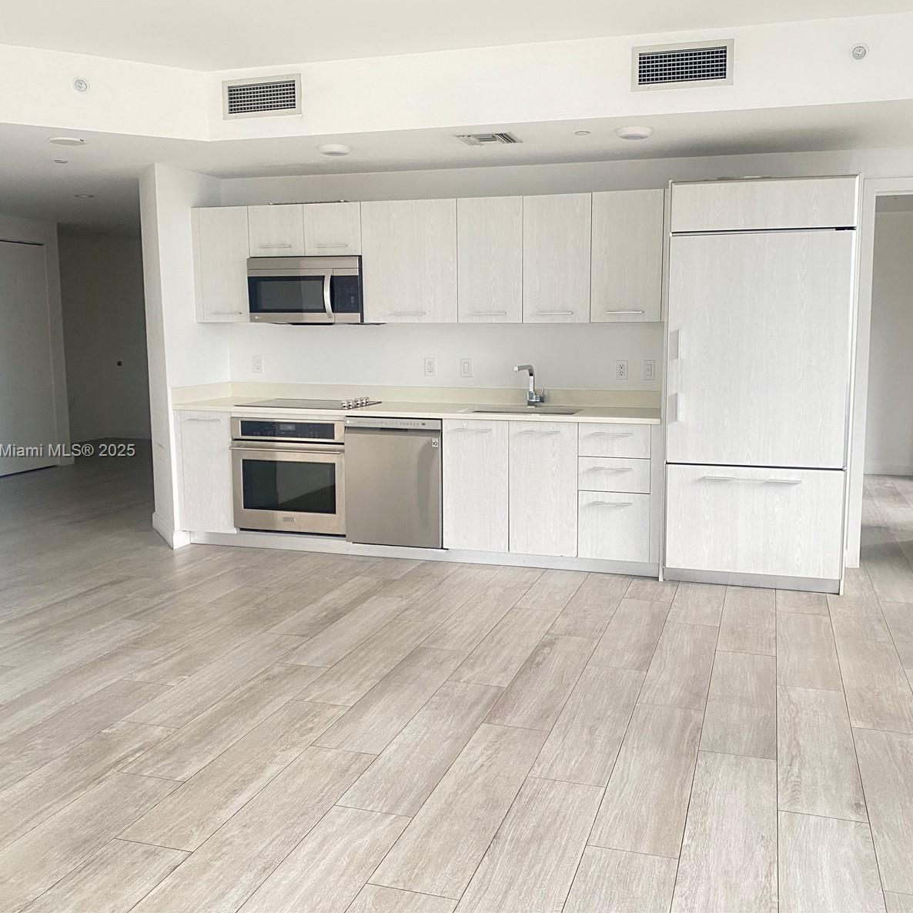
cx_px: 505
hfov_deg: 52.4
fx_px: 925
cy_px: 452
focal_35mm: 31
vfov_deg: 52.5
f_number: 1.8
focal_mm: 4.25
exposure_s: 1/87
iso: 125
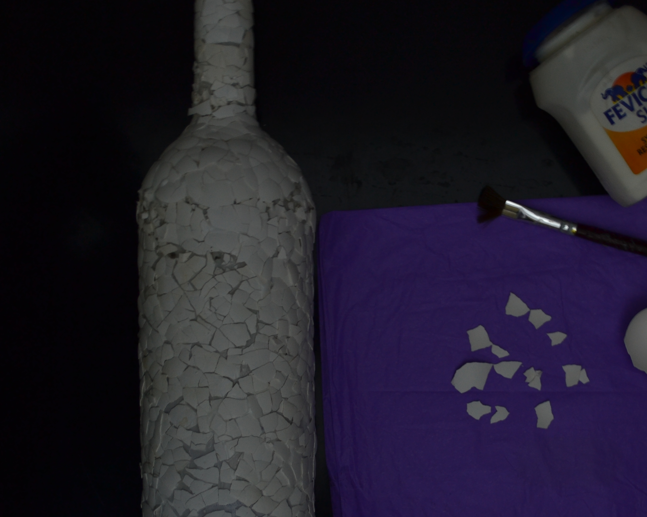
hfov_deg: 23.5
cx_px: 379
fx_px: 1551
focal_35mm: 81
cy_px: 309
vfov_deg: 18.9
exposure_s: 1/4
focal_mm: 34
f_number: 5
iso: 100
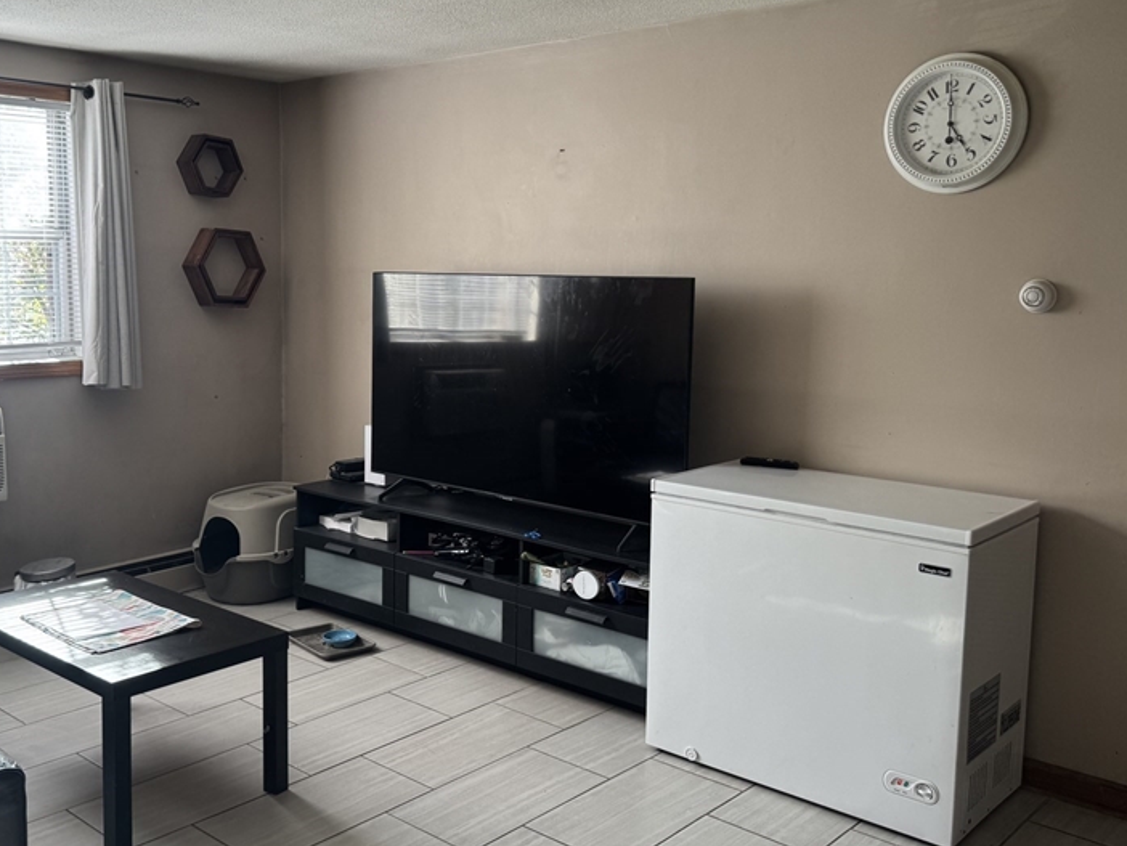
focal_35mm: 35
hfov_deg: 51.9
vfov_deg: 40.7
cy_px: 380
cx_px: 400
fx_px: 1140
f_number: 1.78
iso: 80
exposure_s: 1/121
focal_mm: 6.76
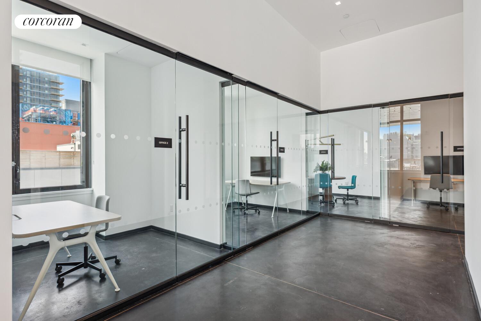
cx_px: 240
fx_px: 254
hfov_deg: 86.9
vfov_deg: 64.6
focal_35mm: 19
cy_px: 160
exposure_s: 1/40
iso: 200
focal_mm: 19
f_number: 8
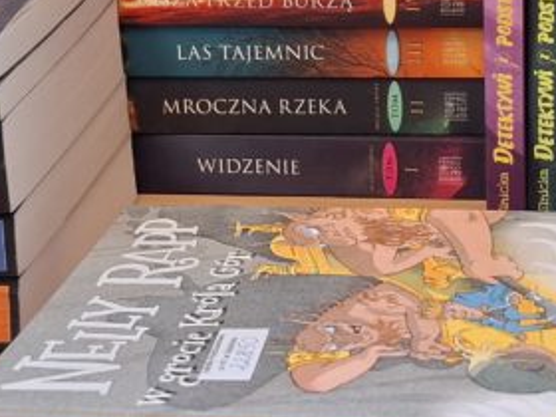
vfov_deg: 17.3
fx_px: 1349
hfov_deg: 23.0
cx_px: 431
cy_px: 54
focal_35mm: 84
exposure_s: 1/100
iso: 320
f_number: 1.8
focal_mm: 5.54
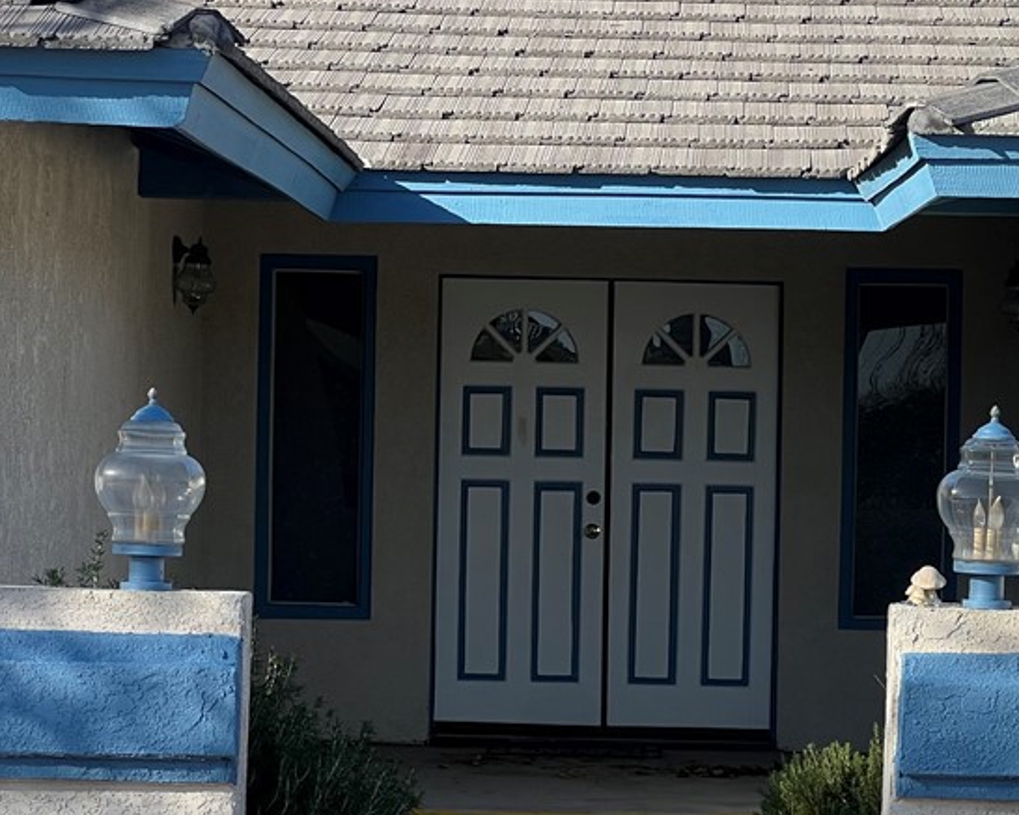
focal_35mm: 141
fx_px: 4253
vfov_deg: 10.9
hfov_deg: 13.6
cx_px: 709
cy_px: 615
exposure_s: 1/582
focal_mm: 9
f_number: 2.8
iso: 32
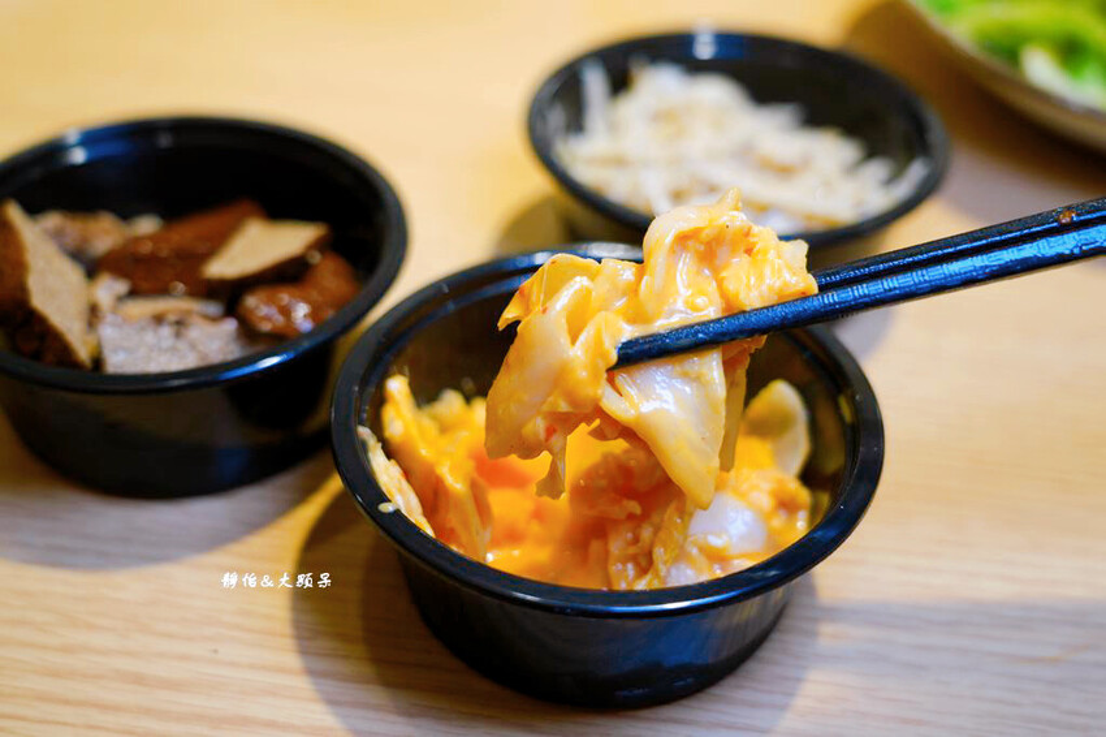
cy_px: 368
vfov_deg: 28.6
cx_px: 553
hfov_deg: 41.9
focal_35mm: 47
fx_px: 1443
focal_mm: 47
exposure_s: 1/60
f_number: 4.5
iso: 320
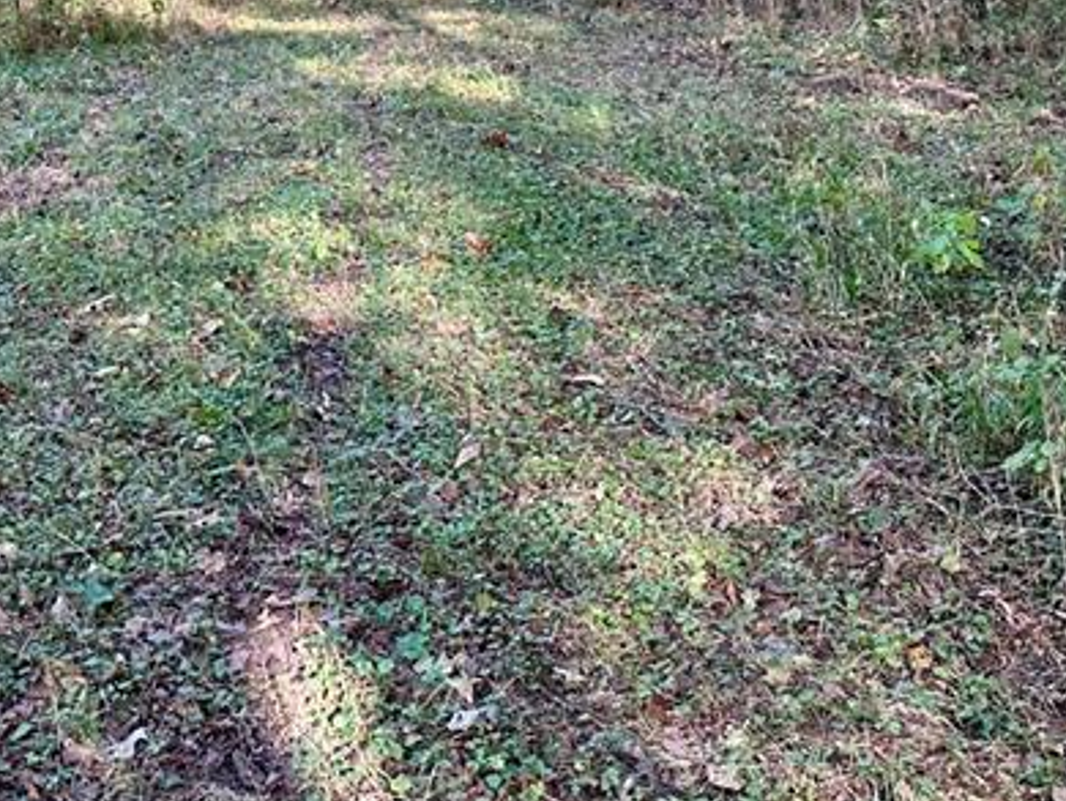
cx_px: 465
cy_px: -153
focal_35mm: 63
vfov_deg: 21.7
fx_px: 1941
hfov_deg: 30.7
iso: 100
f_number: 1.78
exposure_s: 1/121
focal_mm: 6.86
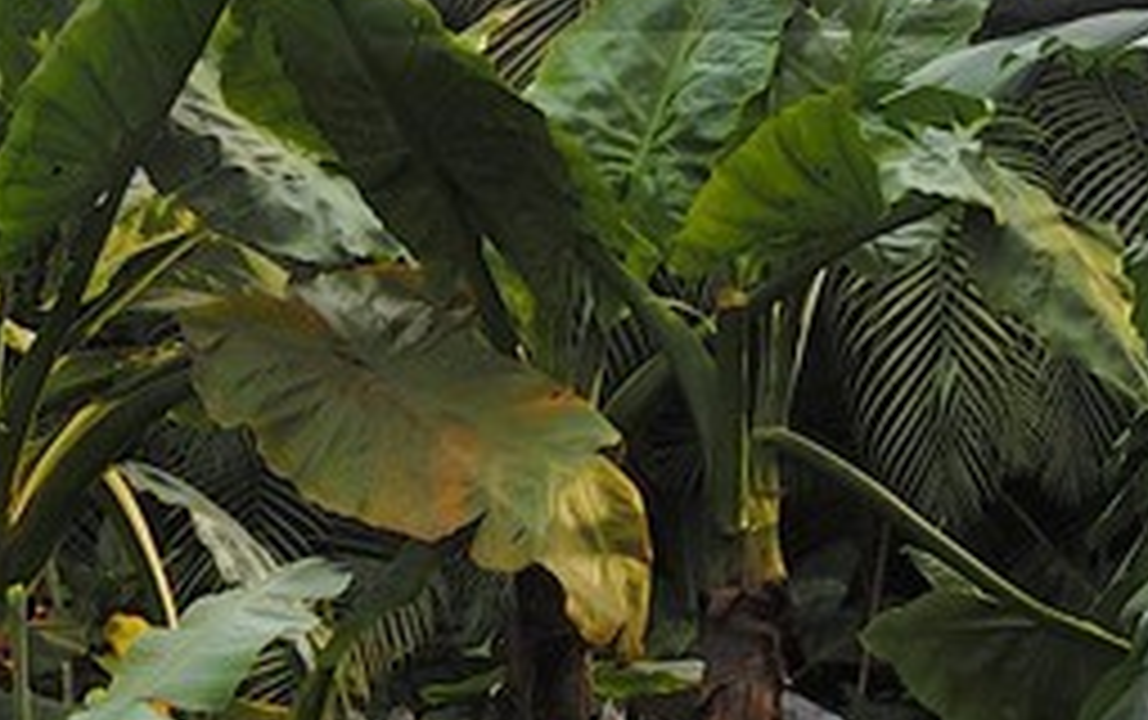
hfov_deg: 7.7
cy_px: -698
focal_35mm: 268
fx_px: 8394
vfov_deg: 4.8
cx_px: 1630
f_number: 8
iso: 100
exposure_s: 1/13
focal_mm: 28
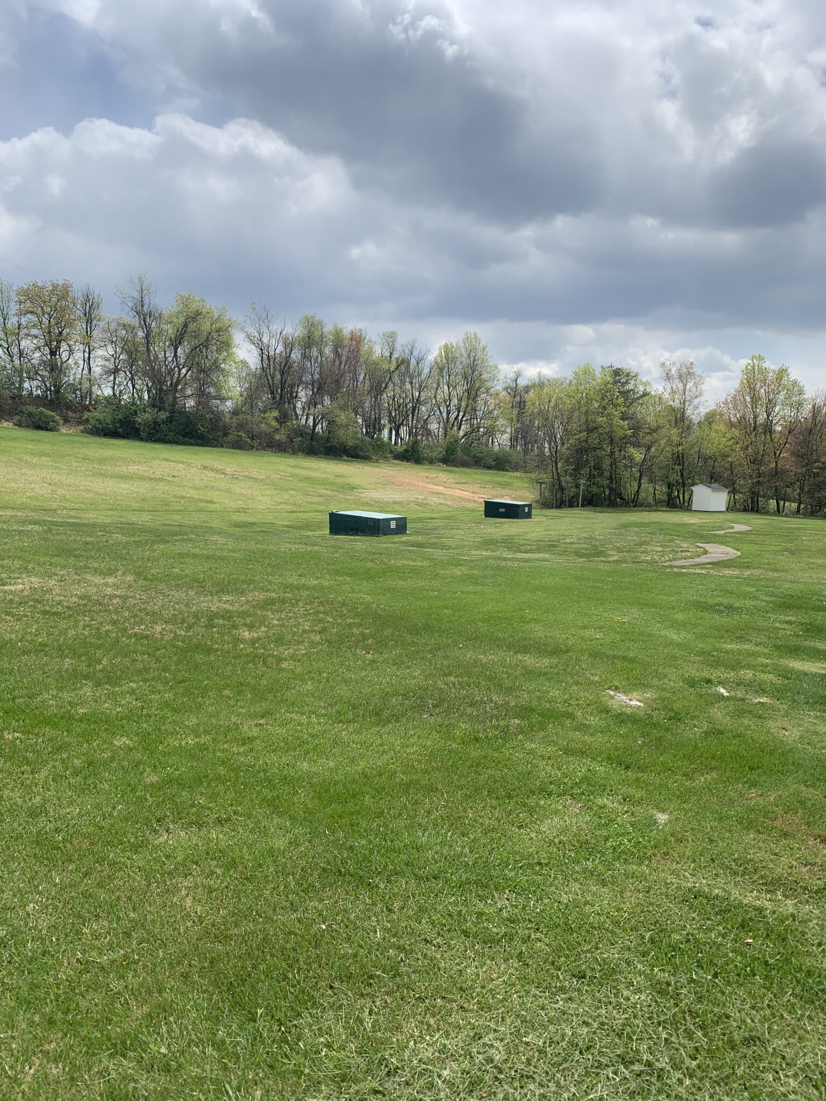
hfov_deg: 53.1
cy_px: 550
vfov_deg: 67.3
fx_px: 827
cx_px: 413
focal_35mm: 26
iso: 25
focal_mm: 4.25
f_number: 1.8
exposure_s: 1/3521
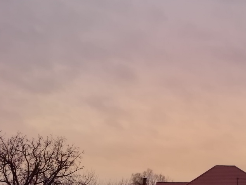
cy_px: 95
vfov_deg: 34.3
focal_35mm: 42
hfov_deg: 43.4
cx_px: 183
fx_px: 298
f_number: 2.2
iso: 125
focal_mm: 3.21
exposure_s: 1/33.3
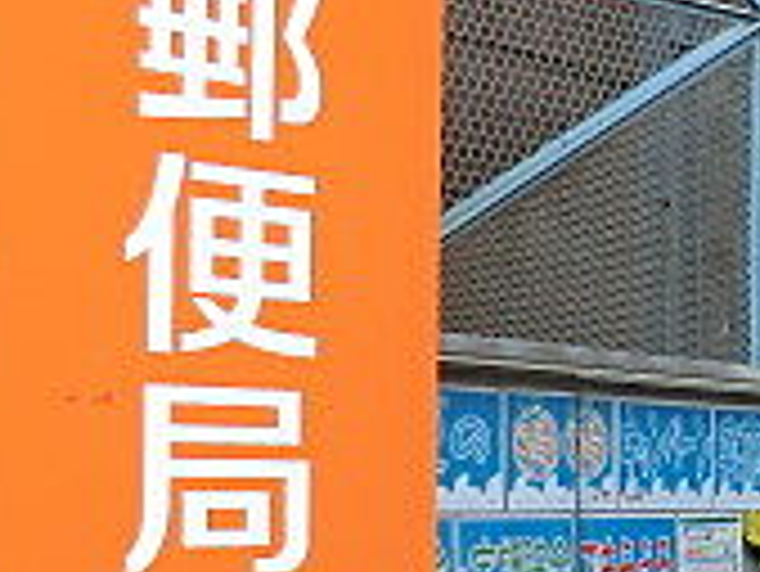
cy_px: 486
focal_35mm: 91
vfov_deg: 16.1
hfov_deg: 18.4
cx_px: 1232
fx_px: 1999
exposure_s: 1/100
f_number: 3.2
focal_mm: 4.3
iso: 80
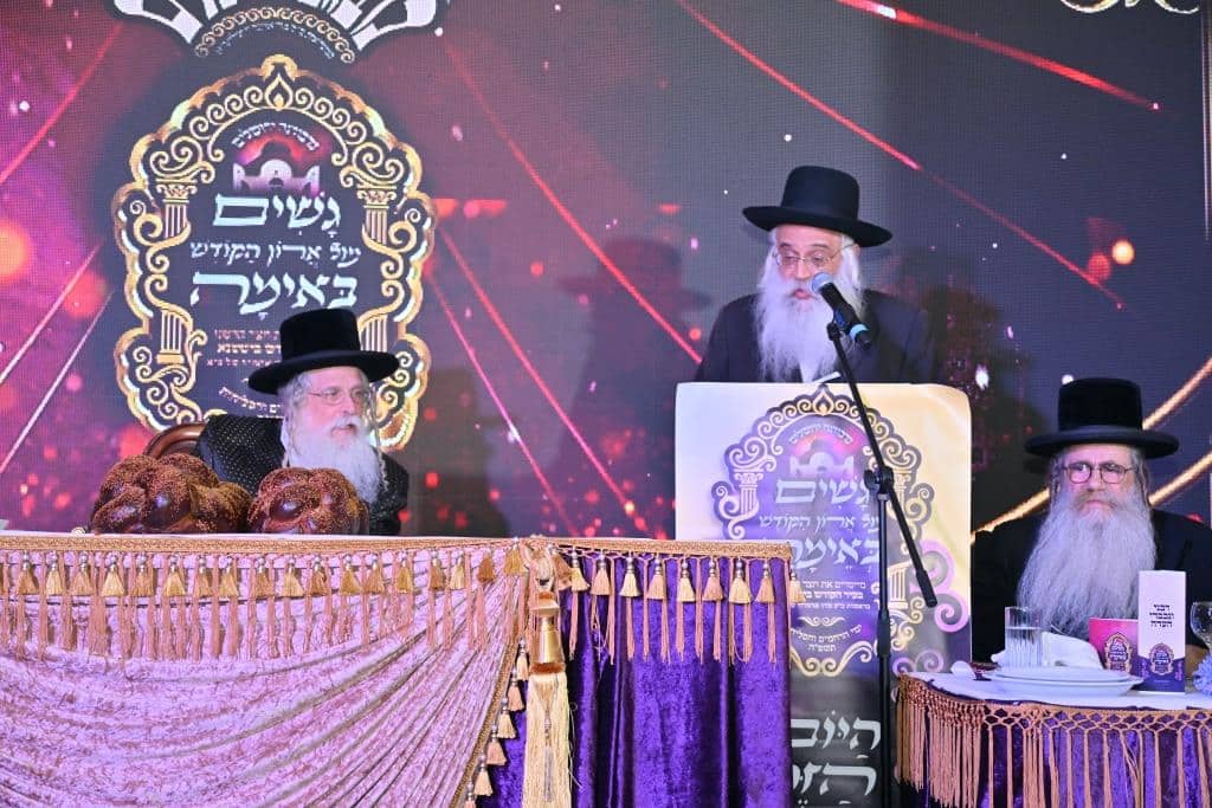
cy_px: 404
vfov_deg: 25.1
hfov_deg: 36.9
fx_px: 1818
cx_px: 606
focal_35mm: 54
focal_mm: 54
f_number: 4
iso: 320
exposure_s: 1/125
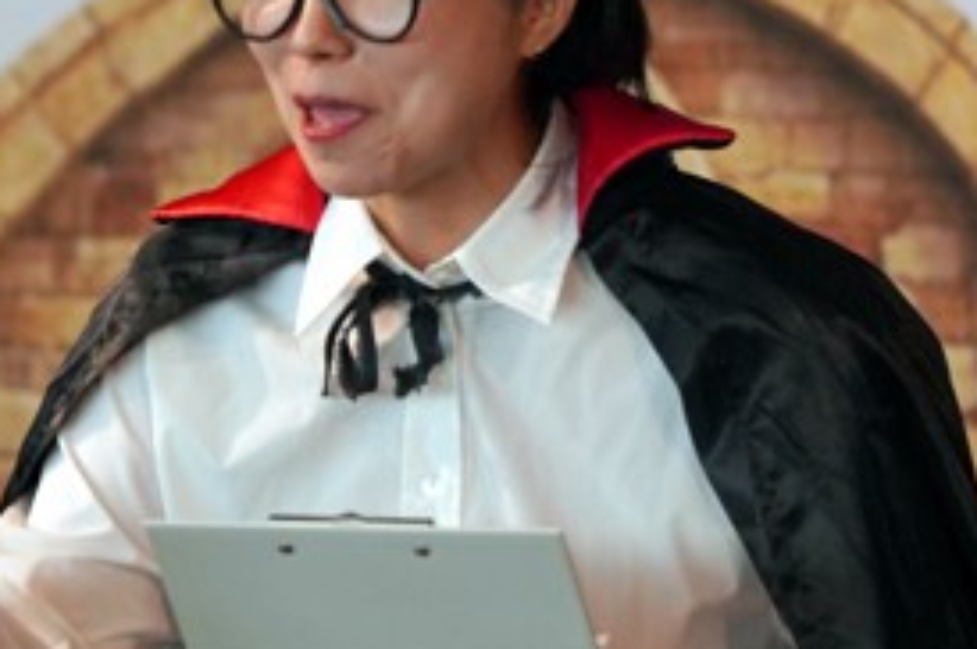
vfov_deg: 2.1
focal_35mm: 658
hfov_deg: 3.1
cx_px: -214
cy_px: 203
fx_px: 17836
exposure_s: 1/250
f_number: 4
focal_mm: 200
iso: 1600
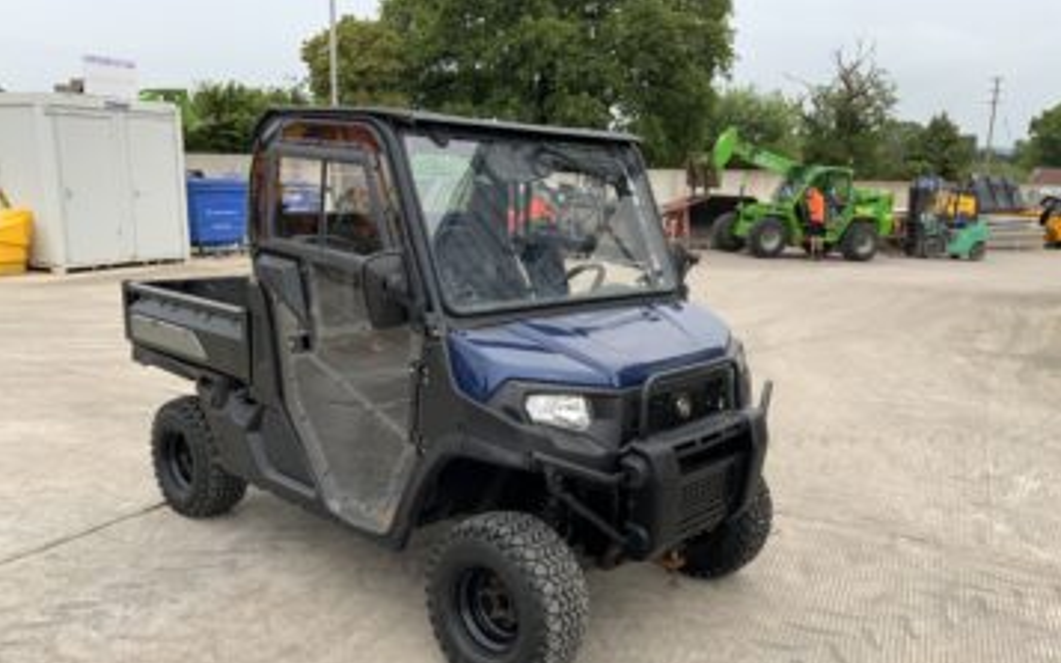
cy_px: 398
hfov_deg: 61.2
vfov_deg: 40.4
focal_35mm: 31
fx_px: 896
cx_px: 532
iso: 16
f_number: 1.8
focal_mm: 3
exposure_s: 1/329
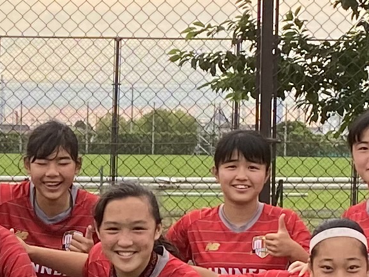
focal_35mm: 183
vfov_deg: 8.1
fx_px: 1951
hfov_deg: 10.6
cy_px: 242
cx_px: -94
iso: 32
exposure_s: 1/232
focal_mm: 4.25
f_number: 1.8
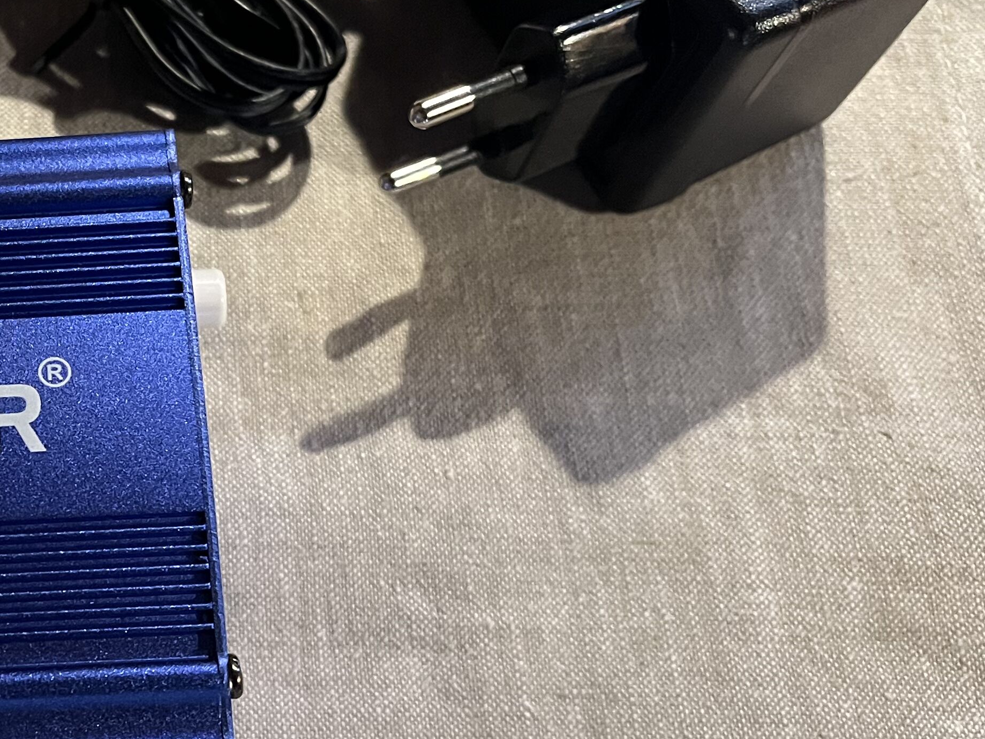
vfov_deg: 25.6
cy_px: 402
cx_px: -1
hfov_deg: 31.3
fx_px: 1622
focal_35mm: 57
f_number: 1.6
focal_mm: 5.1
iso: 500
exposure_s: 1/50
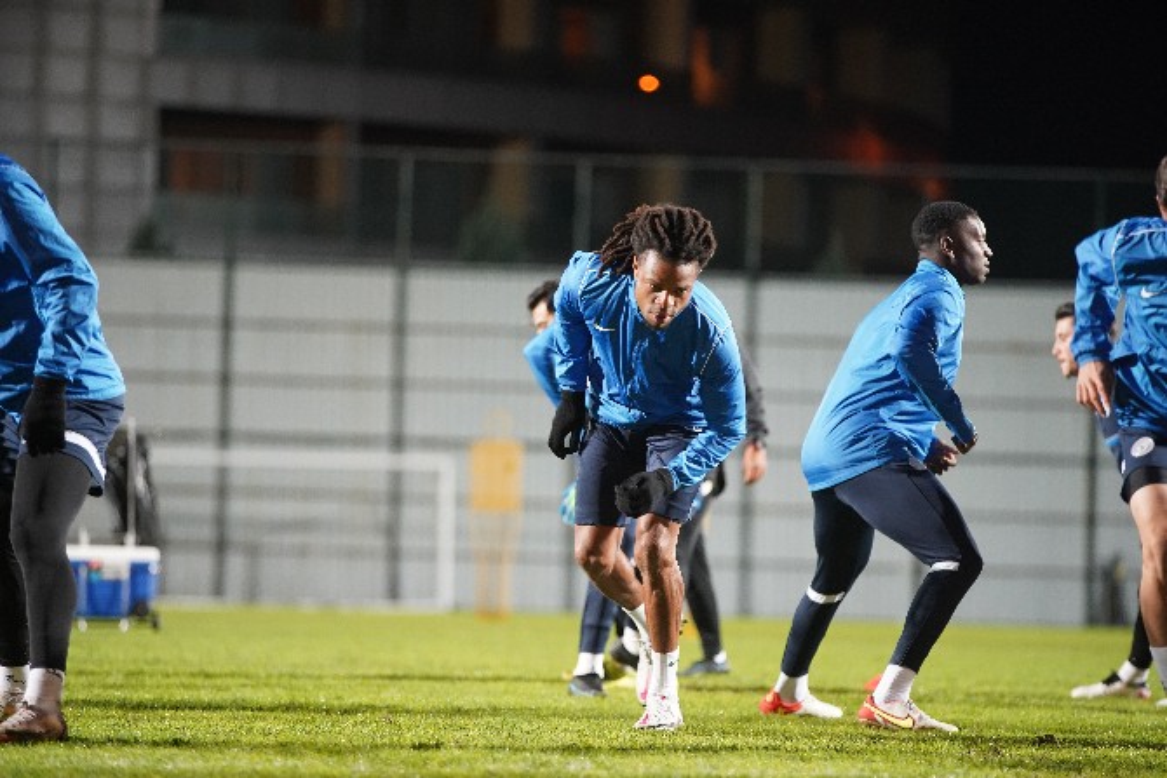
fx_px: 5901
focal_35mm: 182
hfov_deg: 11.3
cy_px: 389
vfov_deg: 7.5
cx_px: 584
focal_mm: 182
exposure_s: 1/200
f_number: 3.2
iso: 4000
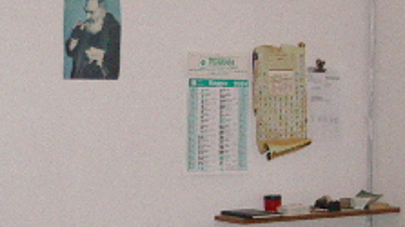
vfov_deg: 10.2
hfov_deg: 18.0
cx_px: 176
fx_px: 1277
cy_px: 151
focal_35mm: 119
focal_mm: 5.8
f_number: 2.6
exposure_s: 1/60
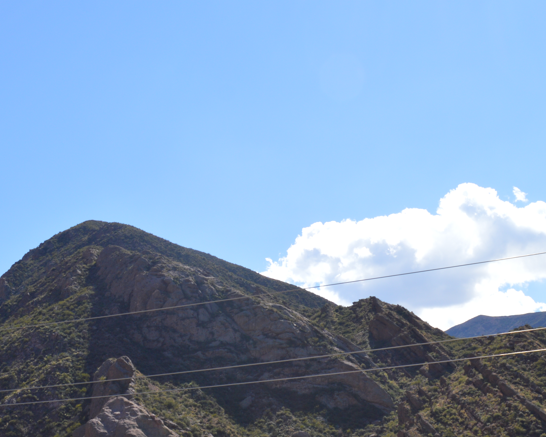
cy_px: 309
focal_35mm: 67
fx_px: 1083
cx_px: 294
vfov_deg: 22.7
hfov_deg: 28.3
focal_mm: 22
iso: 100
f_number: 9
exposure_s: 1/200
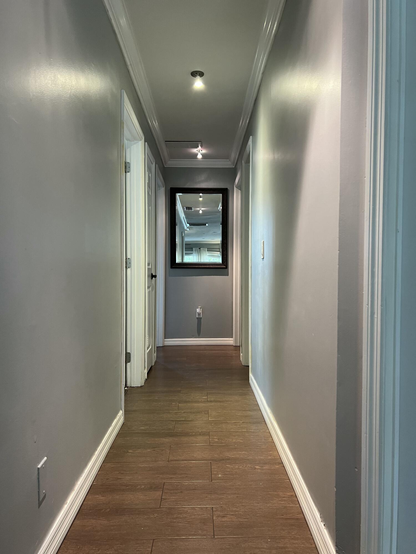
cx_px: 208
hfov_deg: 53.1
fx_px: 417
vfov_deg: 67.3
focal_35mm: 26
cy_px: 277
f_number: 1.5
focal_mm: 5.7
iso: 200
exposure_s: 1/60
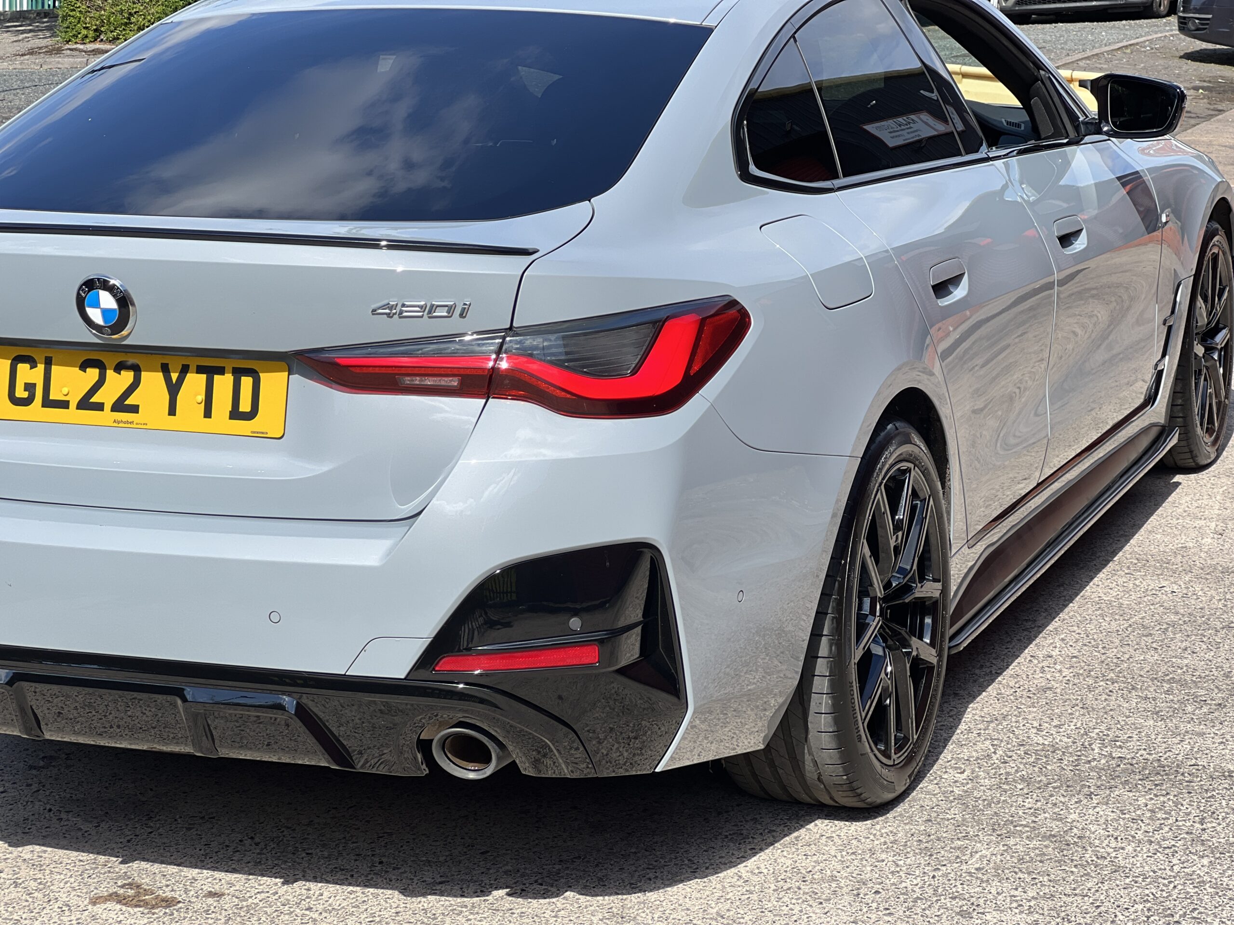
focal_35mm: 77
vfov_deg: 19.1
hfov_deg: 25.3
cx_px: 617
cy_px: 462
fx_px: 2745
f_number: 2.8
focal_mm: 9
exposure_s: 1/264
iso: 25
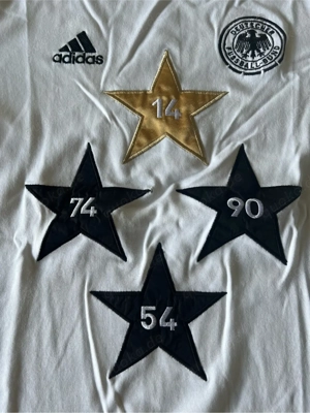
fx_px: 310
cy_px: 206
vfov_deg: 67.3
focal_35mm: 26
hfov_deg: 53.1
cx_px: 155
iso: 64
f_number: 1.5
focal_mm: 5.7
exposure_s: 1/121
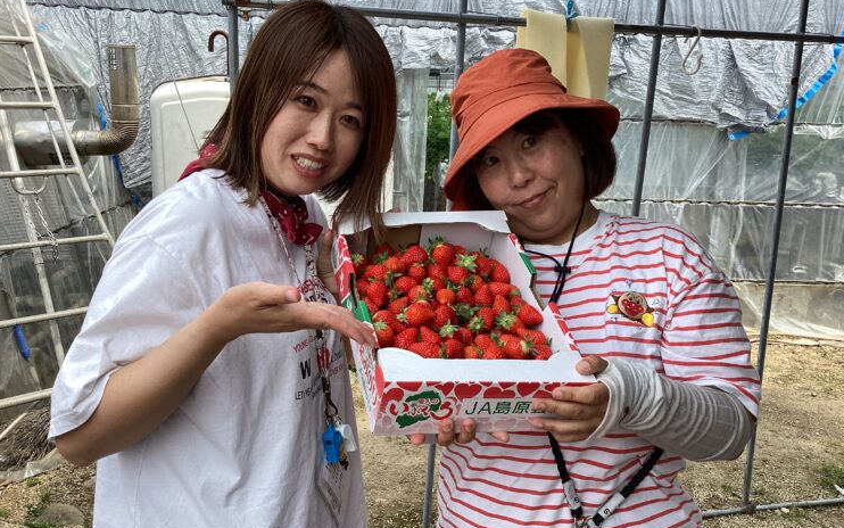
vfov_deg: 37.3
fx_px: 782
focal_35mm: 34
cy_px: 269
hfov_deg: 56.7
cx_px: 433
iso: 25
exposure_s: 1/608
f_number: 2.4
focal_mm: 3.3
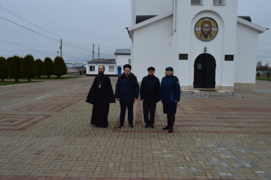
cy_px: 90
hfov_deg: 67.4
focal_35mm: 27
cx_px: 136
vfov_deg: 47.9
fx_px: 203
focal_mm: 18
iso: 400
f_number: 10
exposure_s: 1/200
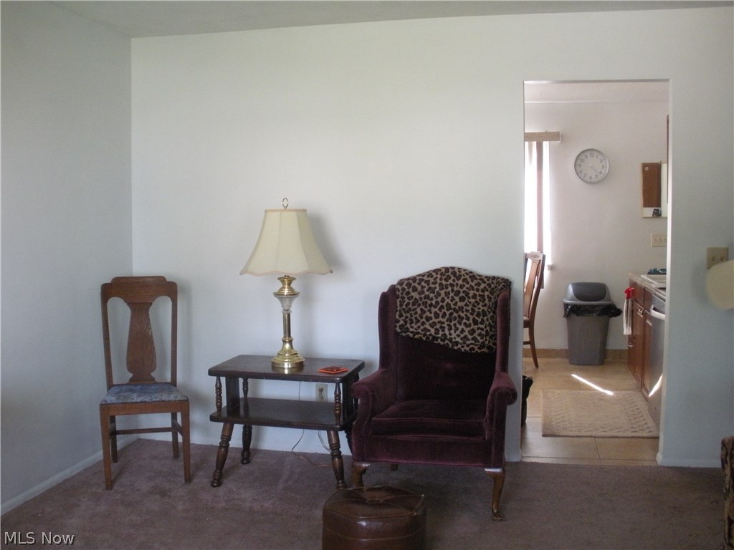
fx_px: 763
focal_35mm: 36
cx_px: 367
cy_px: 275
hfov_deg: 51.4
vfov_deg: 39.7
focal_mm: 6.3
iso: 400
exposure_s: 1/42.6
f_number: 3.5
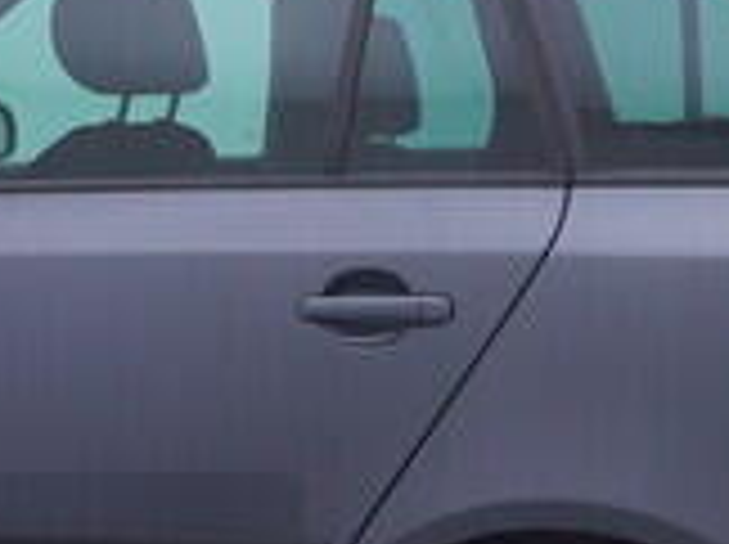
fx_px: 2882
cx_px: -144
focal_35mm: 137
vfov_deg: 10.8
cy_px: 391
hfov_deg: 14.0
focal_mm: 15
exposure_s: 1/80
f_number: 5
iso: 200
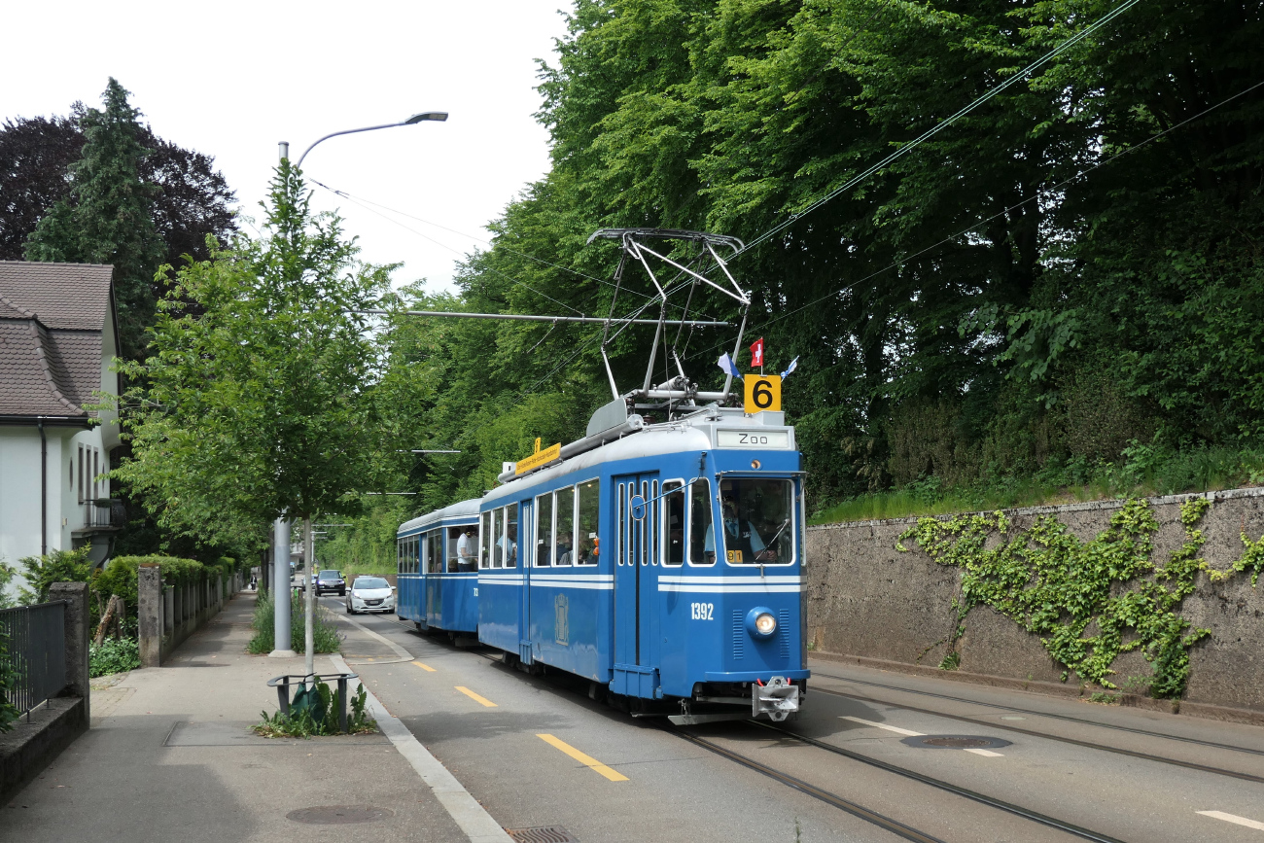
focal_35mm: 29
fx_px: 1018
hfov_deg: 63.7
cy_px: 422
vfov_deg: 45.0
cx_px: 632
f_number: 4
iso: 200
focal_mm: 10.6
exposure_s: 1/800
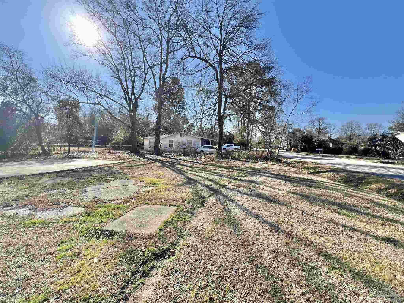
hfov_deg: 106.2
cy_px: 152
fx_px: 152
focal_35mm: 13
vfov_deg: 89.9
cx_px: 202
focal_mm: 1.57
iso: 32
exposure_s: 1/791
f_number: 1.8
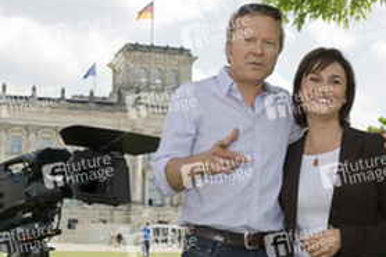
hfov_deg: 25.1
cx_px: 179
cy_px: 138
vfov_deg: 16.8
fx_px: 868
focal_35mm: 81
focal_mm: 50
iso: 400
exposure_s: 1/320
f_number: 10
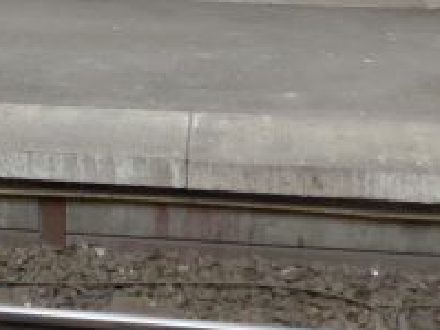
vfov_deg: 13.9
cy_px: -81
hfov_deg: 18.4
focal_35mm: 103
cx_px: -42
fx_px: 1308
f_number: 2.6
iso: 320
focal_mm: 8.4
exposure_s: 1/60
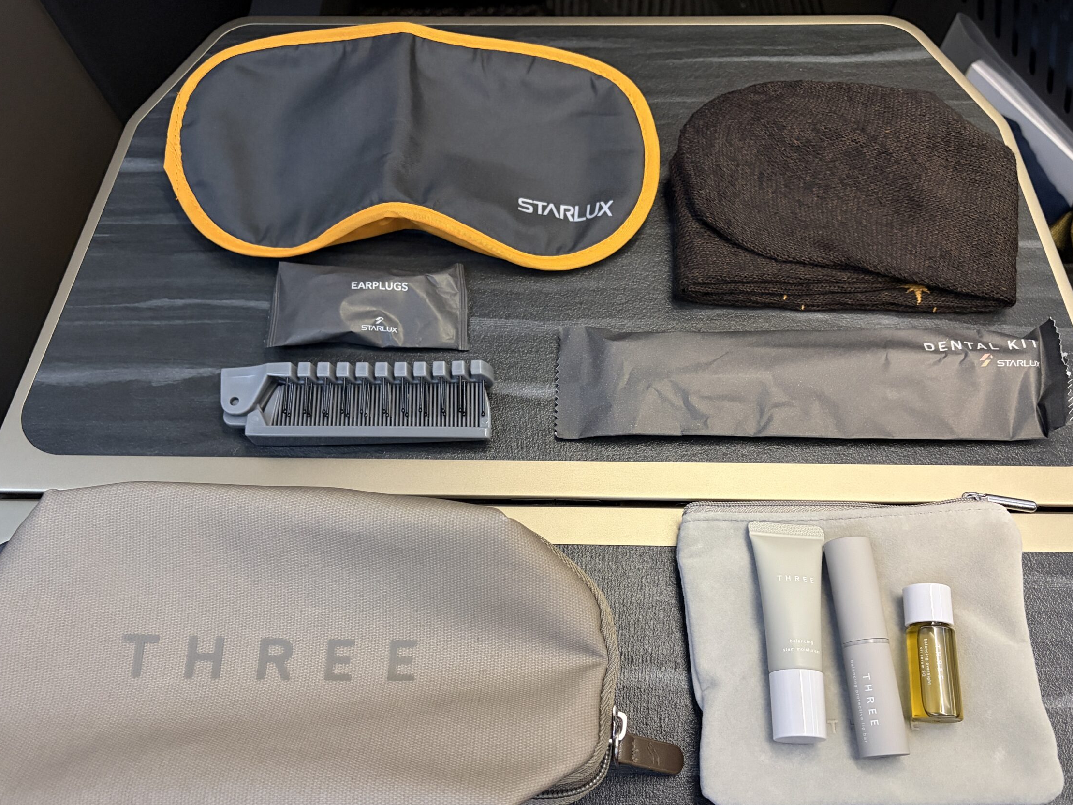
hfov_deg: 60.0
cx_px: 544
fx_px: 930
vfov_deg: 46.7
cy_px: 452
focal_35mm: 30
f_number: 1.6
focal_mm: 5.96
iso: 500
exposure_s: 1/38
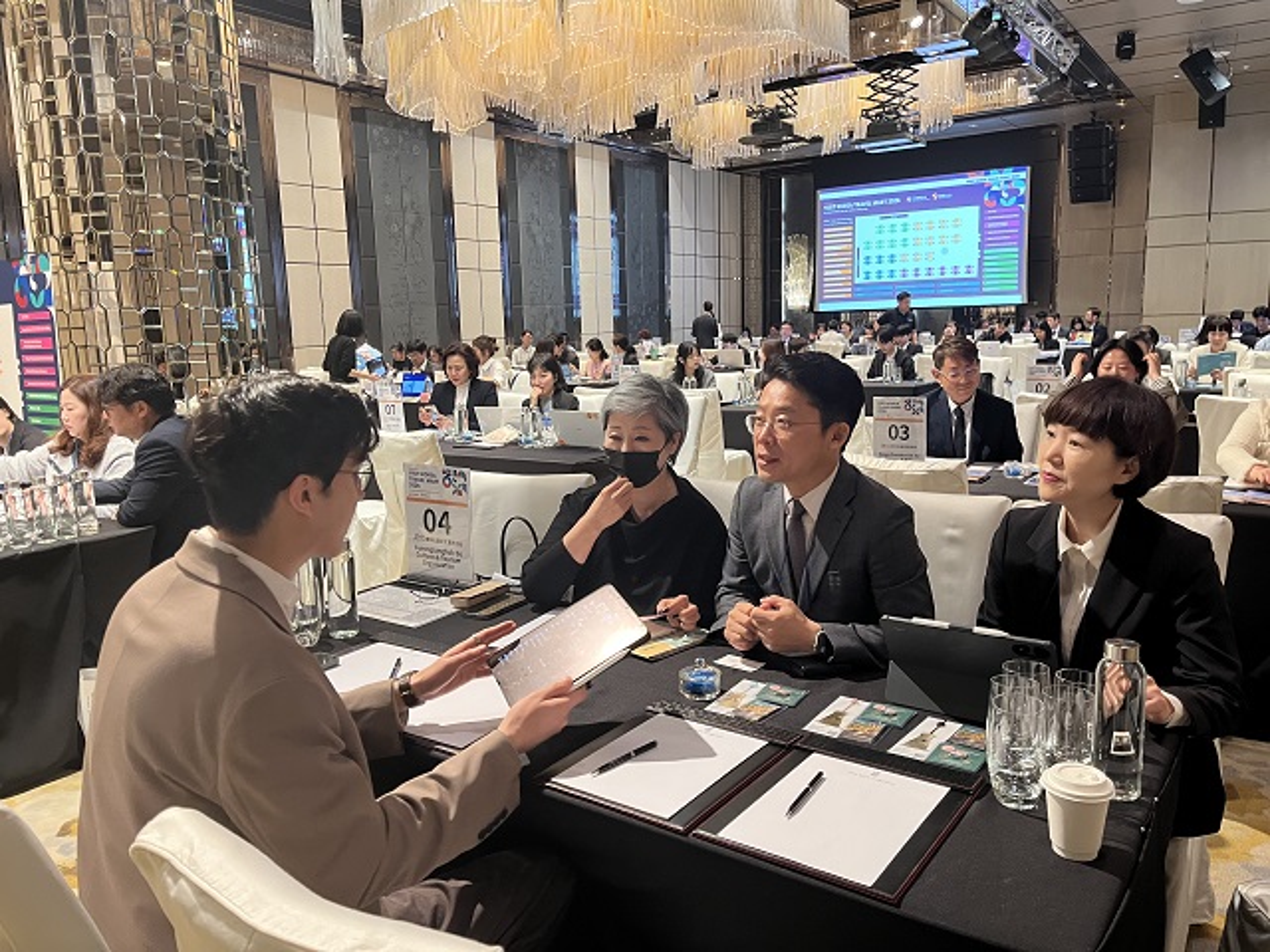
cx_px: 635
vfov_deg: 53.1
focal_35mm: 26
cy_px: 476
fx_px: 954
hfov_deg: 67.3
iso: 250
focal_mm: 5.1
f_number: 1.6
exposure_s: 1/50
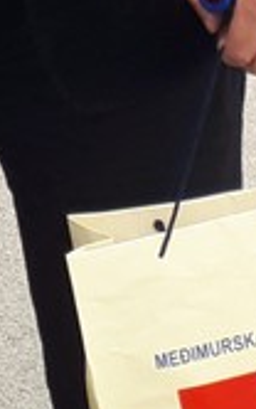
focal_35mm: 186
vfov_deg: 9.7
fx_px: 2073
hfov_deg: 7.0
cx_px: -128
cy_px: -631
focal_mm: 3.6
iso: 40
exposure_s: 1/442
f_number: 1.9
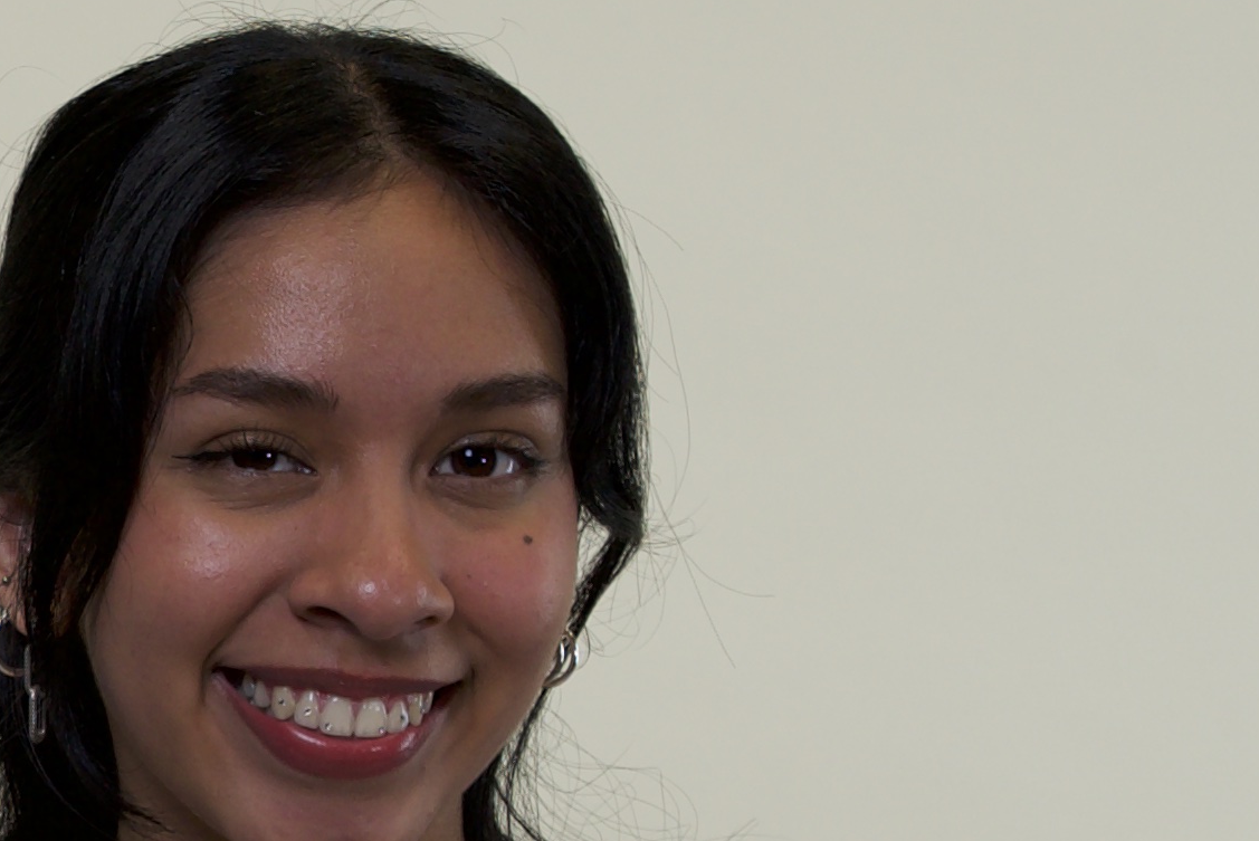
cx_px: -584
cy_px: 1000
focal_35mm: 158
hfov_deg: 12.4
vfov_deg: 8.6
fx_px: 5529
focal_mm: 42
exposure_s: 1/50
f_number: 8
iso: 400
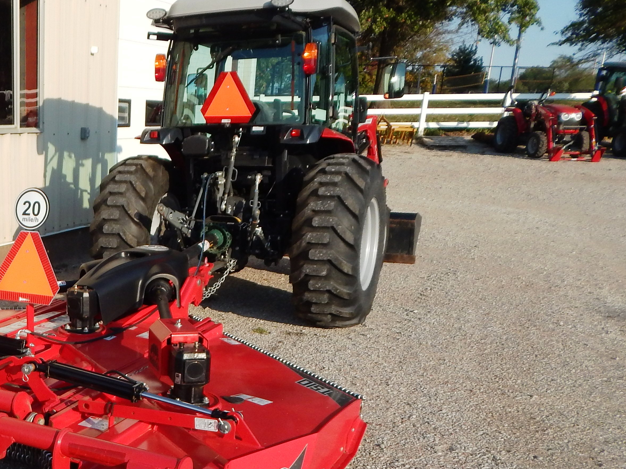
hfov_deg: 39.8
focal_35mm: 43
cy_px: 360
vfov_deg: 32.8
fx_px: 778
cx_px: 34
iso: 125
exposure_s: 1/400
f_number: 6
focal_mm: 4
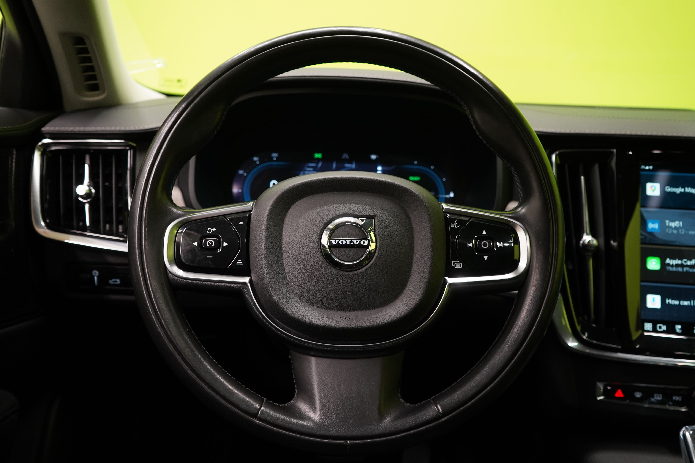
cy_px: 232
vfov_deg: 41.1
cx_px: 348
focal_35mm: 32
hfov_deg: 58.7
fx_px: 618
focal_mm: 32
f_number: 5.6
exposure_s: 1/25
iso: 1250
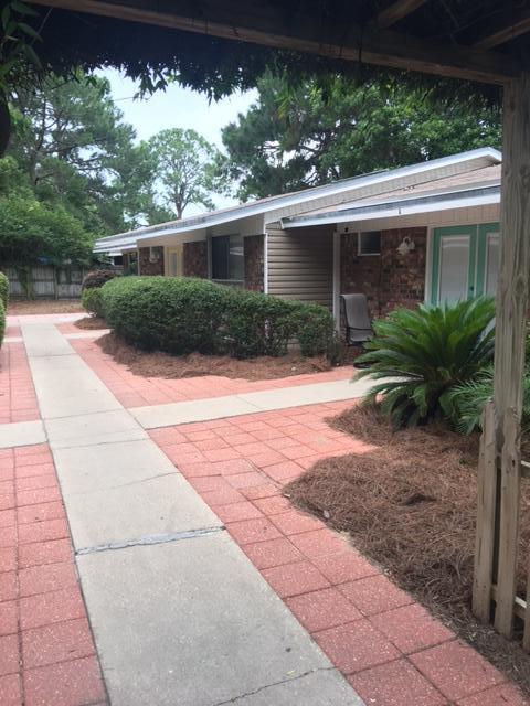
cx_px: 265
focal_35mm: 29
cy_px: 353
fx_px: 592
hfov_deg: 48.2
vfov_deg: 61.7
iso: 40
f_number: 2.2
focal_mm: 4.15
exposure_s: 1/120
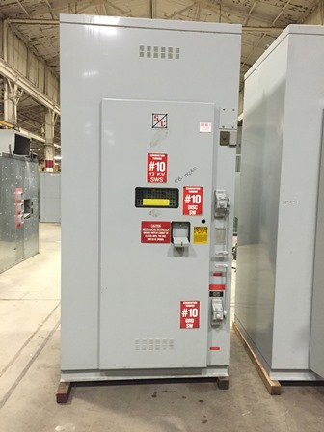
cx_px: 162
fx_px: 362
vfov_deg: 61.7
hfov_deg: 48.2
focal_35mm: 29
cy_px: 216
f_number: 2.2
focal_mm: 4.15
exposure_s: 1/30
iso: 250
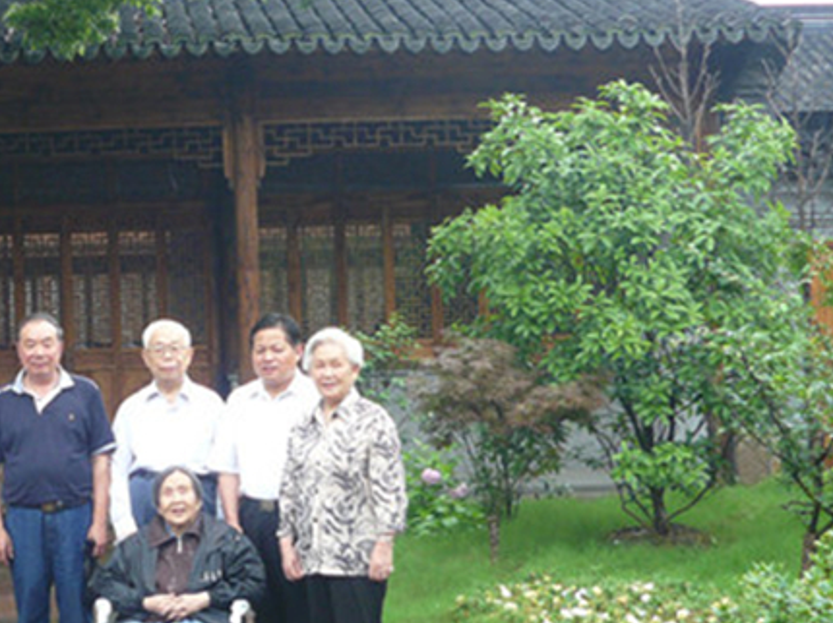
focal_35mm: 67
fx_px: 1611
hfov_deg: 27.8
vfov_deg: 21.9
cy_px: 321
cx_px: 70
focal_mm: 6
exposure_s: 1/80
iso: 100
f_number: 2.8
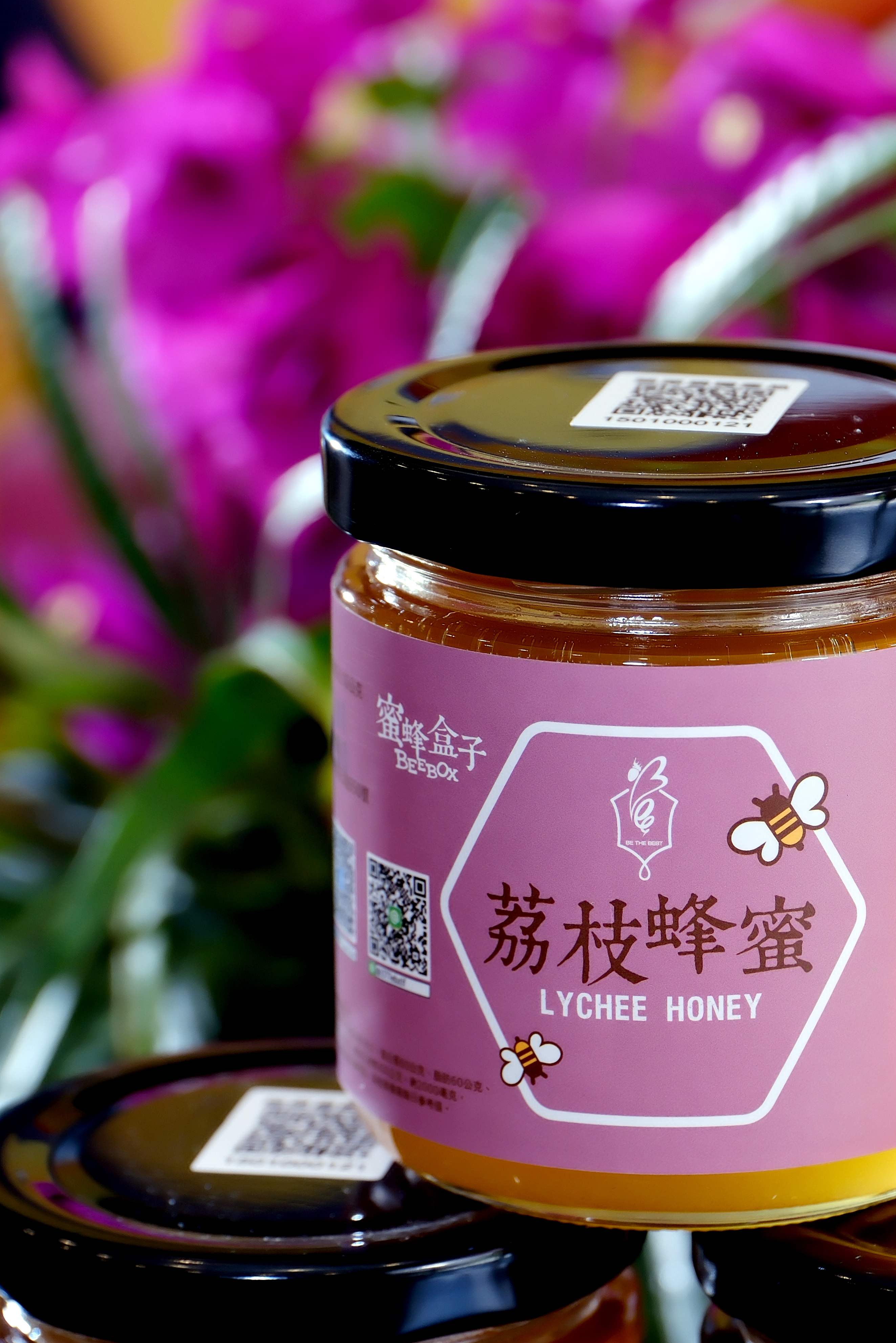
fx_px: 5450
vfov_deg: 14.0
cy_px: 911
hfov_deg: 9.4
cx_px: 628
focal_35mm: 146
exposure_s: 1/60
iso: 125
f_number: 4
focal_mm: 50
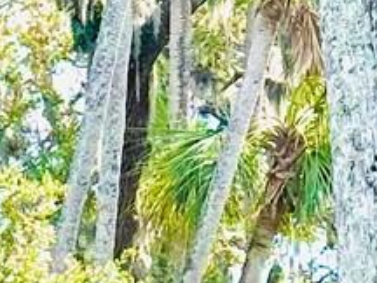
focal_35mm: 356
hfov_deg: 5.2
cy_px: 898
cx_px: -853
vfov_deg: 4.0
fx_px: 3877
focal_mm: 6.86
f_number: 1.78
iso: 64
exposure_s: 1/590
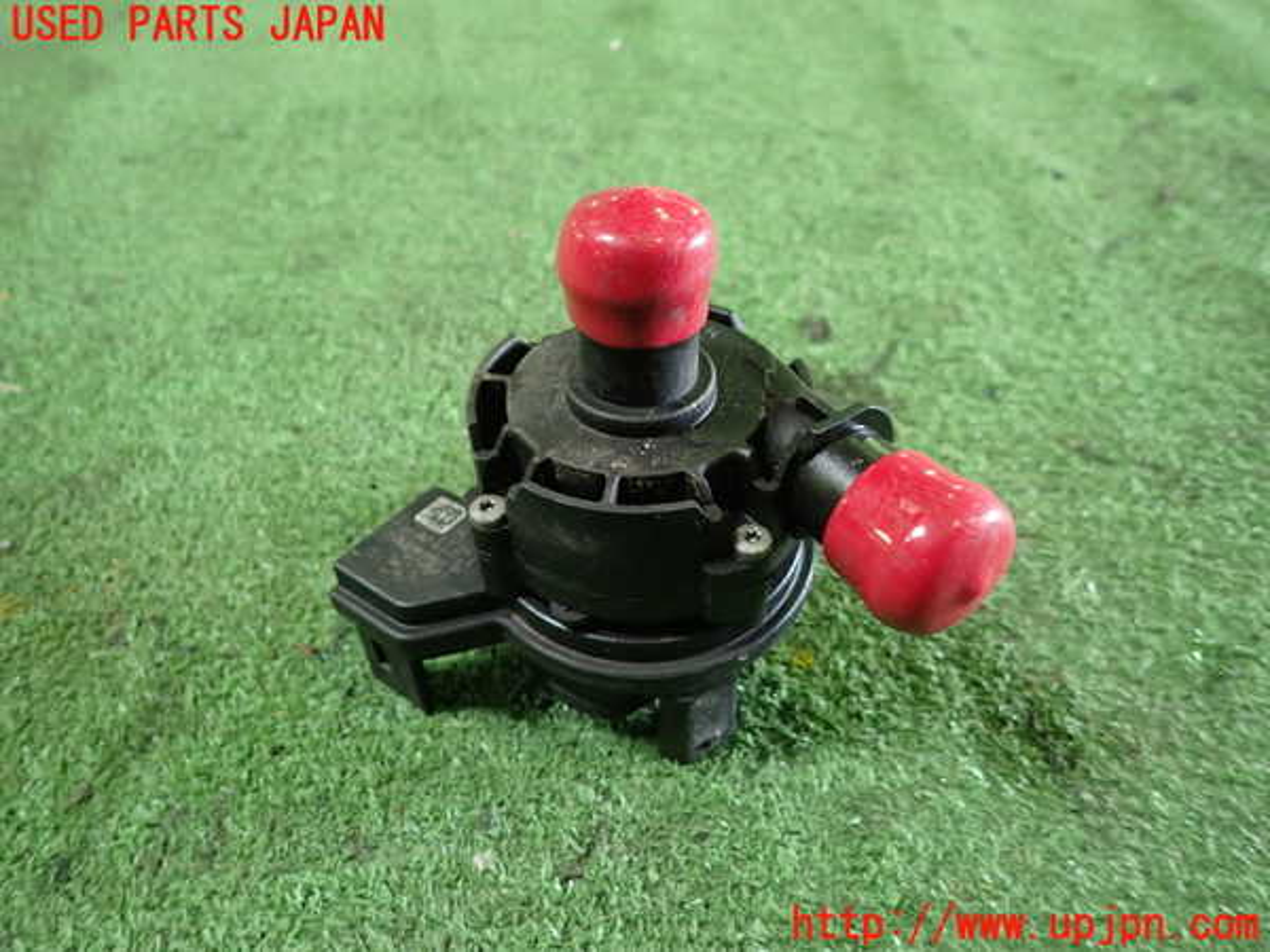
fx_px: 917
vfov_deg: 54.9
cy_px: 476
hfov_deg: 69.4
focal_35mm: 25
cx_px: 635
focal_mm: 4.5
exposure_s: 1/30
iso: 320
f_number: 2
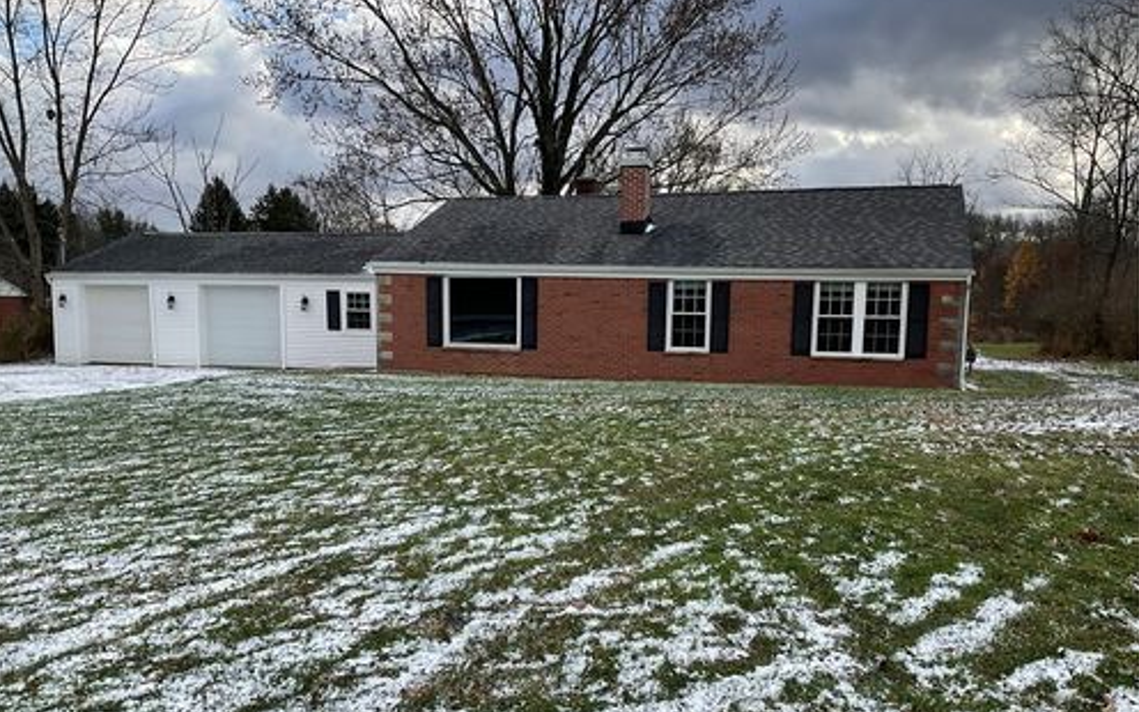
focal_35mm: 31
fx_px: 962
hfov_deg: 61.2
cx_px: 567
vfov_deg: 40.5
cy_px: 415
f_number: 1.8
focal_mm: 3
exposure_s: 1/829
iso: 16
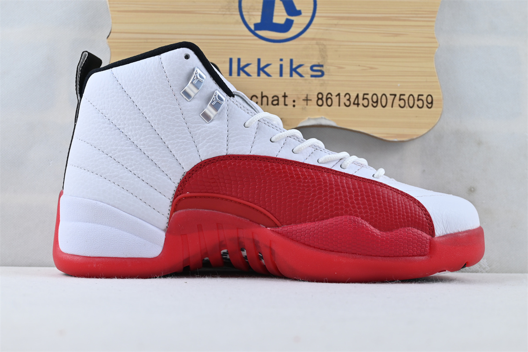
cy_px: 176
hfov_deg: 40.5
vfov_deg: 27.7
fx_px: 715
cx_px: 264
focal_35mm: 49
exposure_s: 1/50
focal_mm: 32.5
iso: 100
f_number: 5
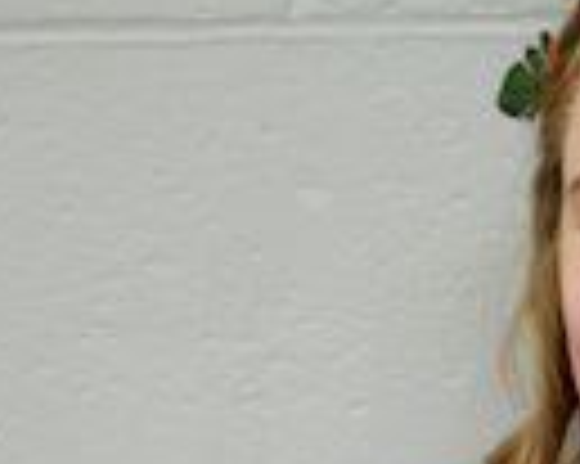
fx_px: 2865
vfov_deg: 9.2
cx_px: 697
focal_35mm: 167
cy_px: 327
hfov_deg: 11.3
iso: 800
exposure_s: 1/30
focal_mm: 34
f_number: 4.5
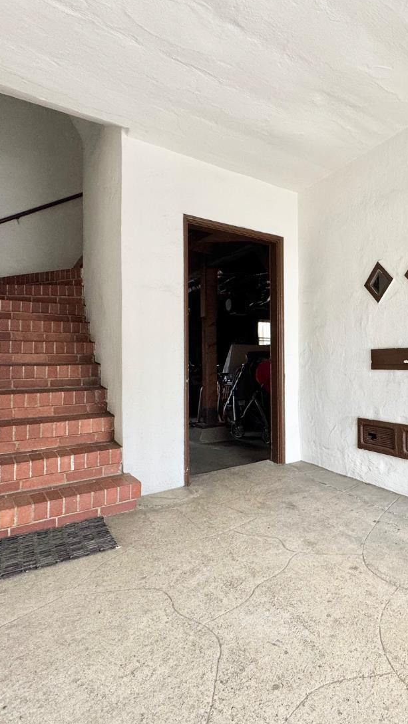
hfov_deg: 48.1
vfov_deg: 83.8
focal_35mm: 21
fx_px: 404
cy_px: 355
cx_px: 366
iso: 160
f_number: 2.2
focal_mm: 2.22
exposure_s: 1/99
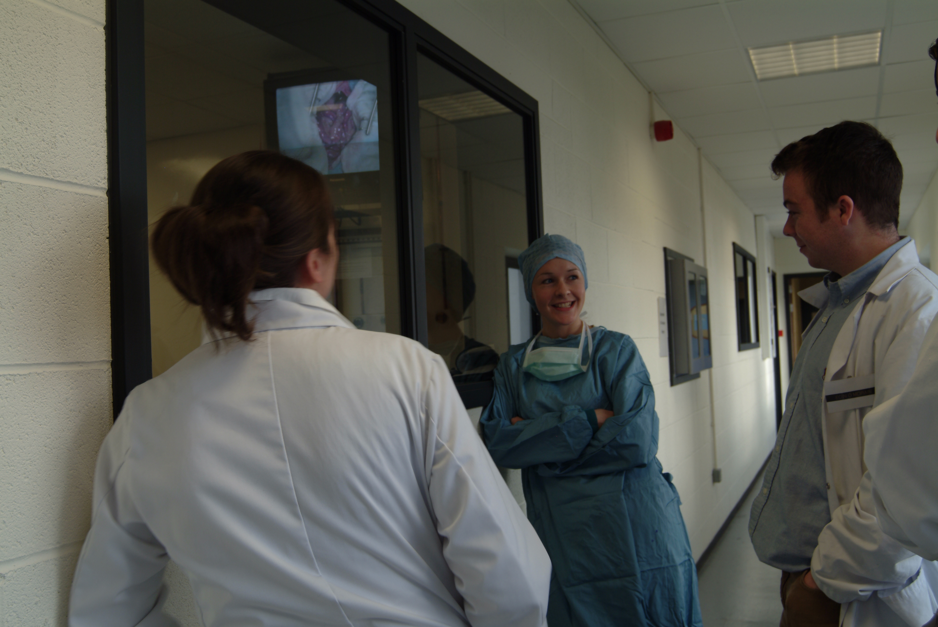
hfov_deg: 57.2
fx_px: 861
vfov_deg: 40.1
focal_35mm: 33
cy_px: 314
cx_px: 469
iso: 100
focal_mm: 22
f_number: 5.6
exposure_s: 1/30
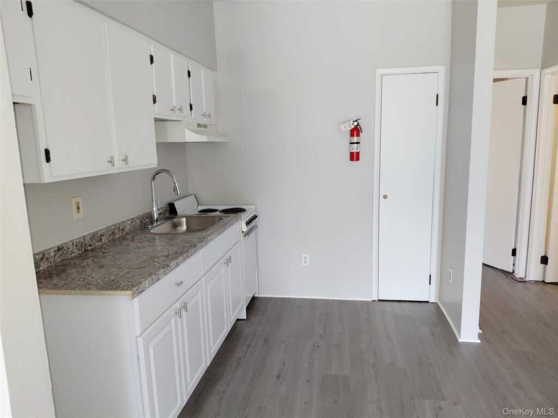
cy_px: 209
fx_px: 403
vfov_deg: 54.9
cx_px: 279
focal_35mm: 25
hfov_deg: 69.4
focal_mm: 4.69
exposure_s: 1/60
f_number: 1.8
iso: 160
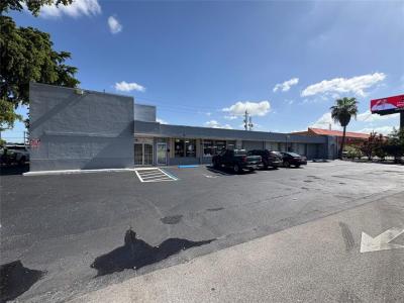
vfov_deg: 85.7
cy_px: 152
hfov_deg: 102.1
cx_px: 202
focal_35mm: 14
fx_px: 163
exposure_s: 1/1789
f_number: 2.2
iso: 50
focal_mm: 2.22
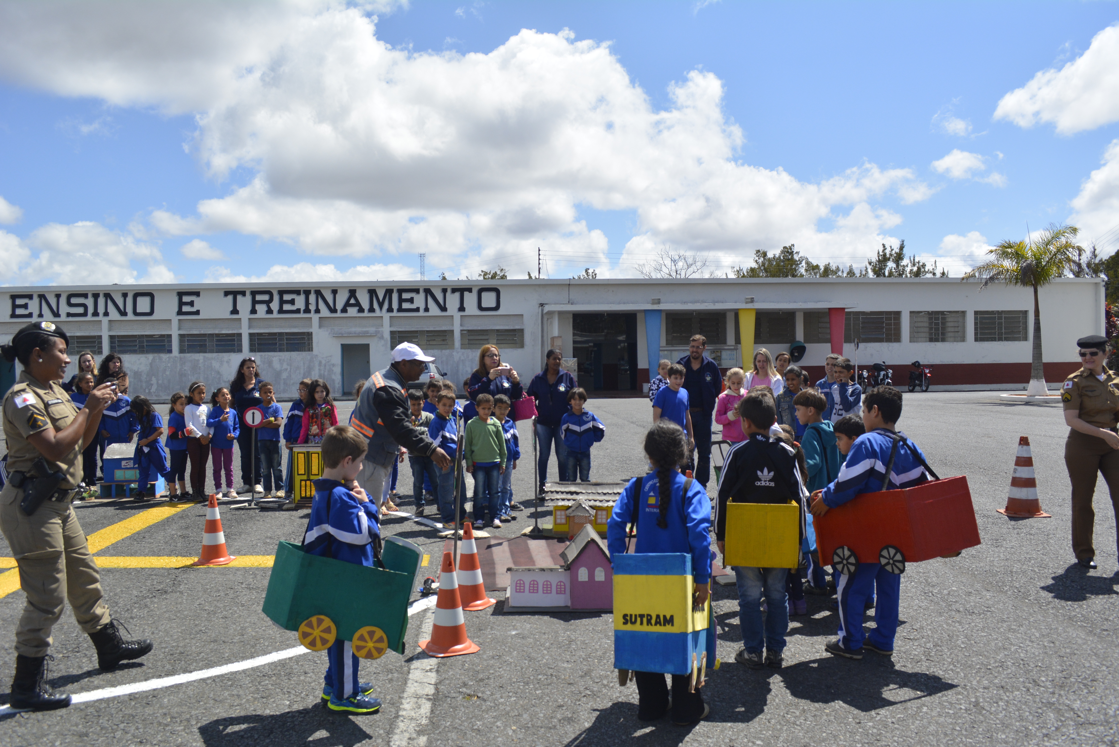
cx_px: 560
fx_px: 839
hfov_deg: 67.4
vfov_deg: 48.0
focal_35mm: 27
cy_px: 374
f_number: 7.1
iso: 400
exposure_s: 1/1600
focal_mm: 18
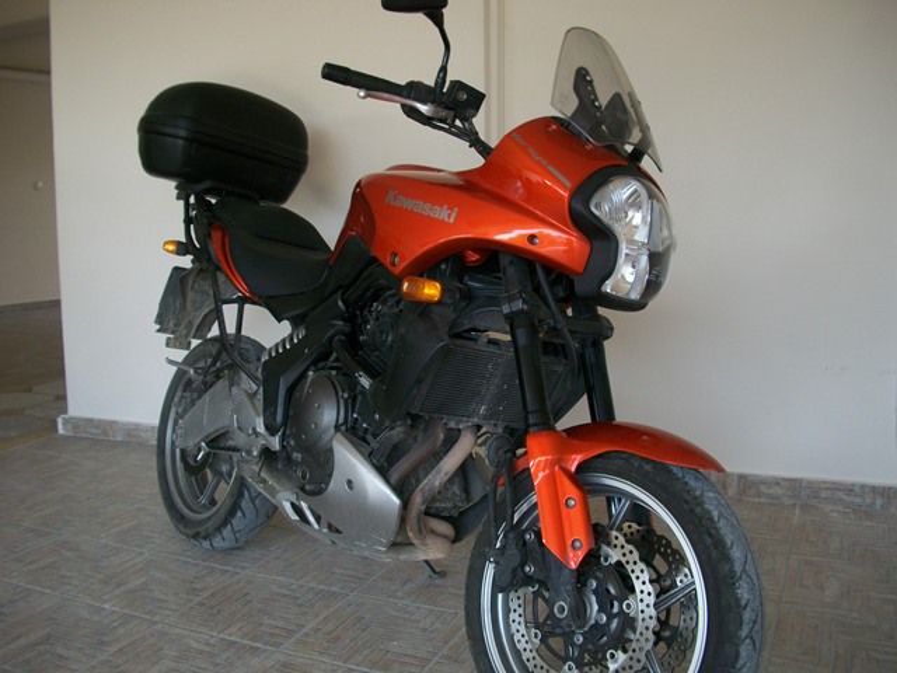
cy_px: 336
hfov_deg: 52.6
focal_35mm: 35
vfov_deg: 40.7
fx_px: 907
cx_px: 448
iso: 80
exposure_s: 1/60
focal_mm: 6.3
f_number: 3.1
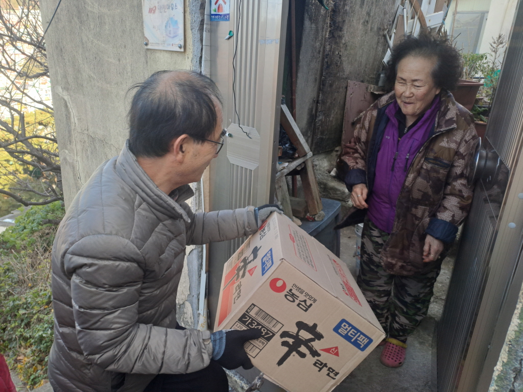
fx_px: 378
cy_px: 196
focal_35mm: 25
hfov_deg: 69.4
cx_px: 262
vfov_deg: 54.9
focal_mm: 4.65
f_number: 1.8
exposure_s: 1/100
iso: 40
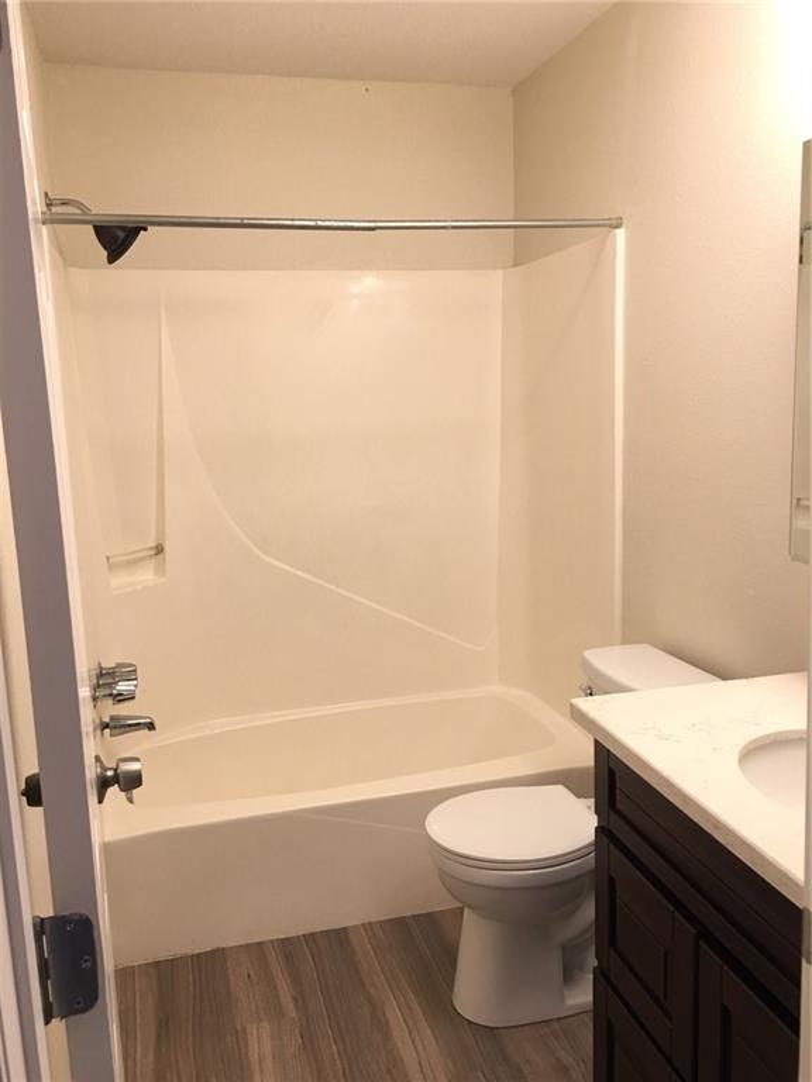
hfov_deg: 48.2
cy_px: 541
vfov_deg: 61.7
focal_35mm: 29
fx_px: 907
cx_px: 406
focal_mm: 4.15
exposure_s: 1/15
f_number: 2.2
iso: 40
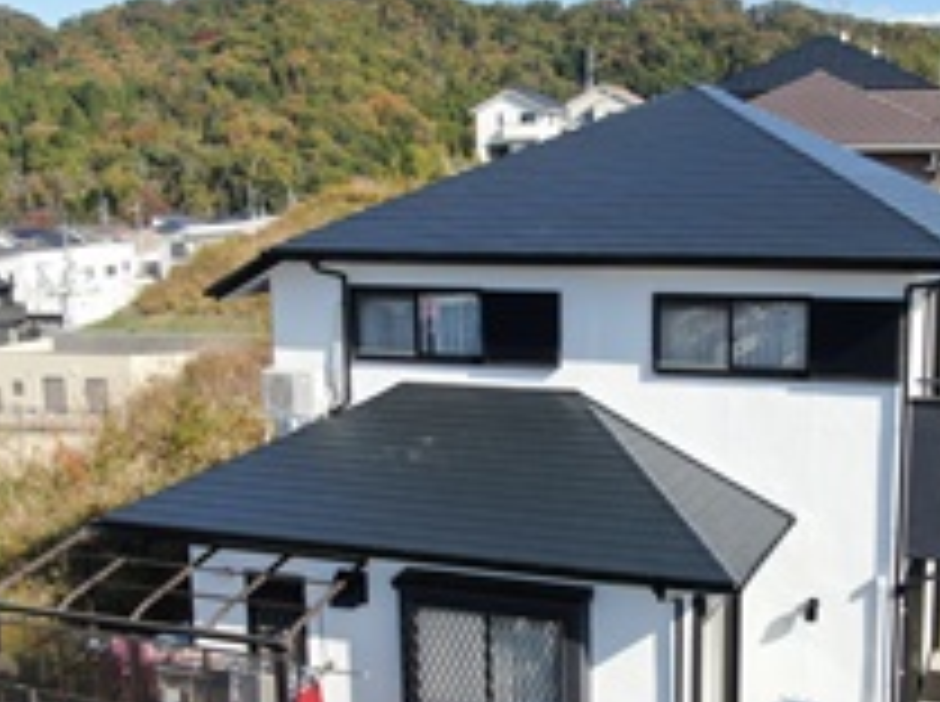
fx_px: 1274
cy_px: 414
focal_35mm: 47
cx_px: 607
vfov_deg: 30.7
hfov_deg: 40.1
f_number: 3
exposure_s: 1/800
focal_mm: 4.89
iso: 100
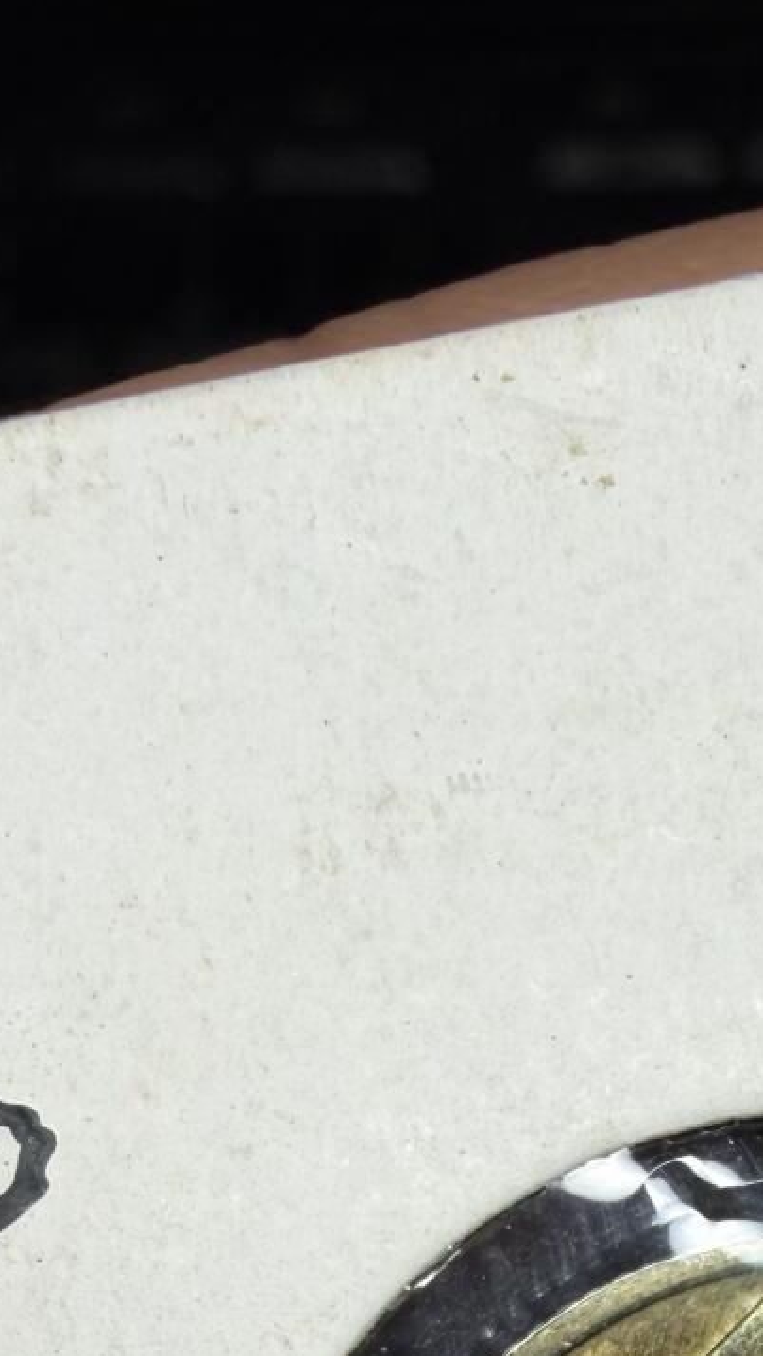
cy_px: 1690
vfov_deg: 26.0
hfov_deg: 16.8
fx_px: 2553
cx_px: 627
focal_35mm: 71
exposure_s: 1/353
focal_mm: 2.22
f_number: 2.2
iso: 50
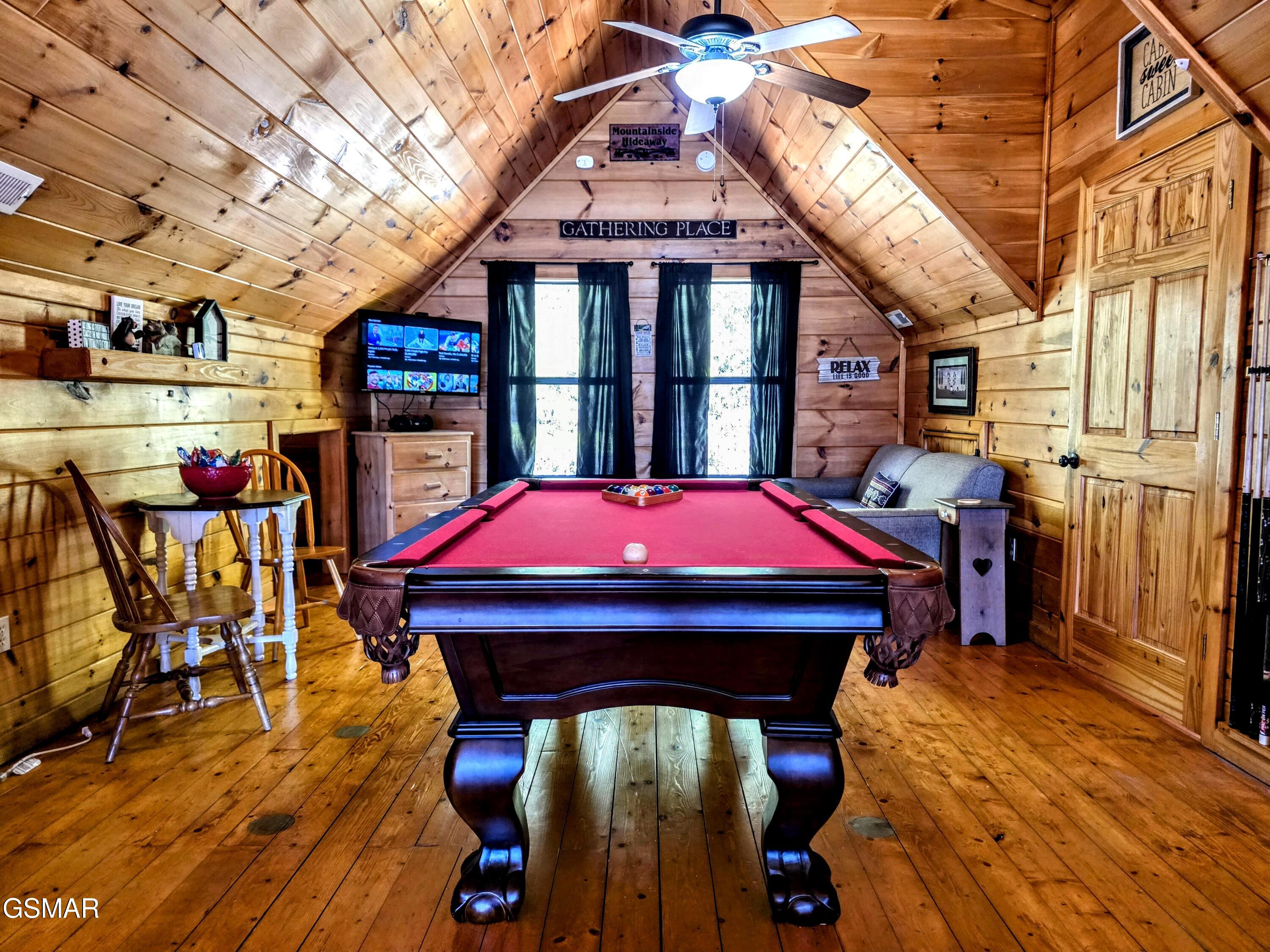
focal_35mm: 23
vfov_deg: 58.9
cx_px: 635
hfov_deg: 73.9
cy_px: 476
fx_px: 844
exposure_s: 1/120
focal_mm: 6.3
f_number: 1.7
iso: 500
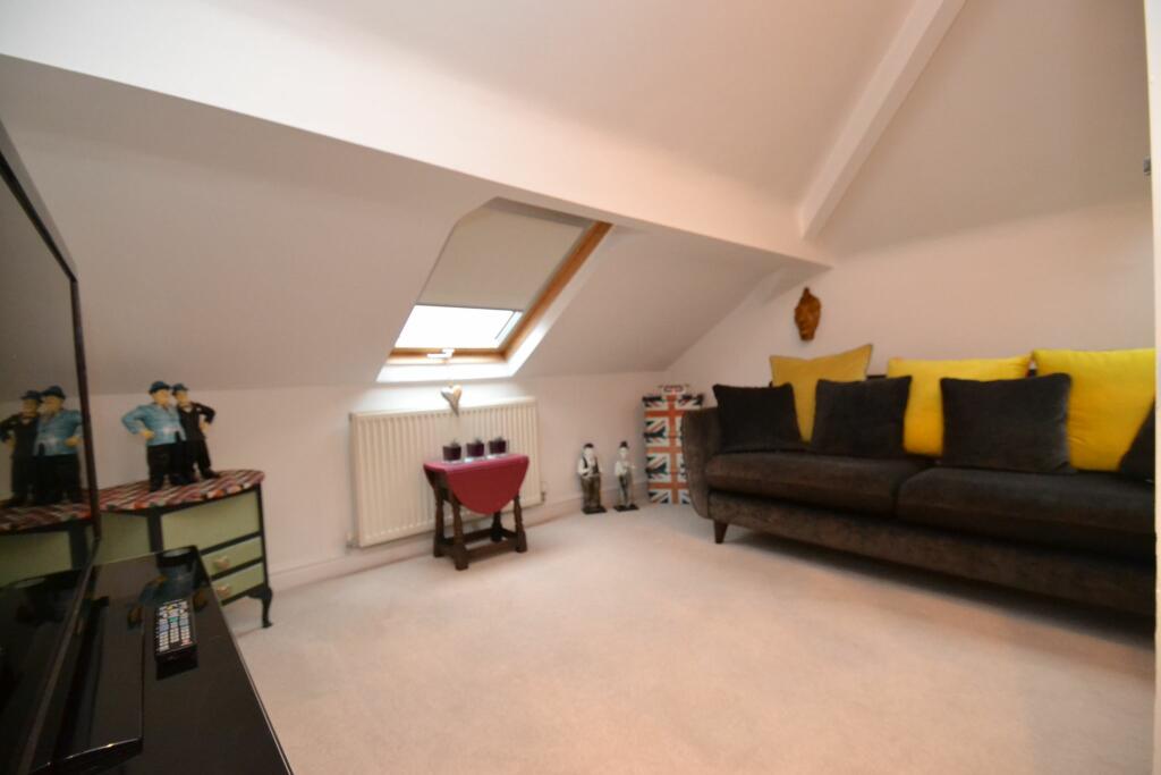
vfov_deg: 77.3
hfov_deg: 100.4
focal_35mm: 15
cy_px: 388
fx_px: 484
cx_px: 580
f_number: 3.5
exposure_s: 1/60
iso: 2800
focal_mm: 10
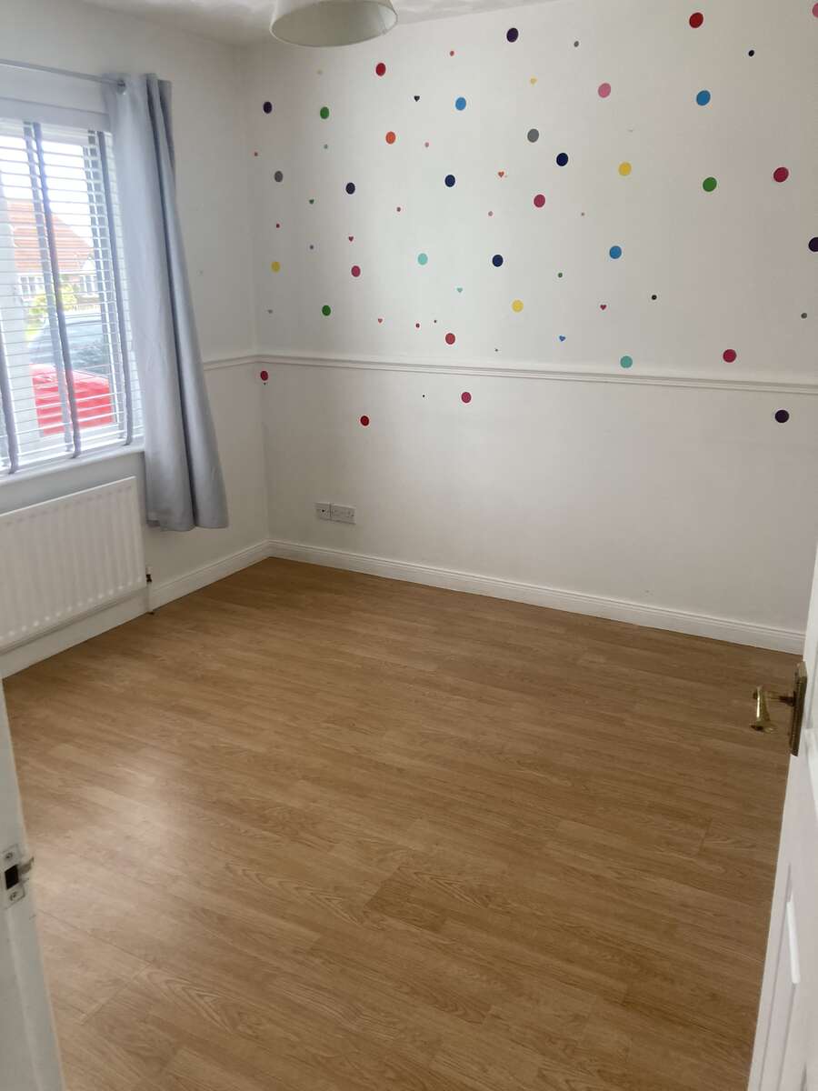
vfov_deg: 63.4
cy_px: 546
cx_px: 409
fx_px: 882
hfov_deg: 49.7
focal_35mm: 28
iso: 80
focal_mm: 3.99
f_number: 1.8
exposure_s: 1/70
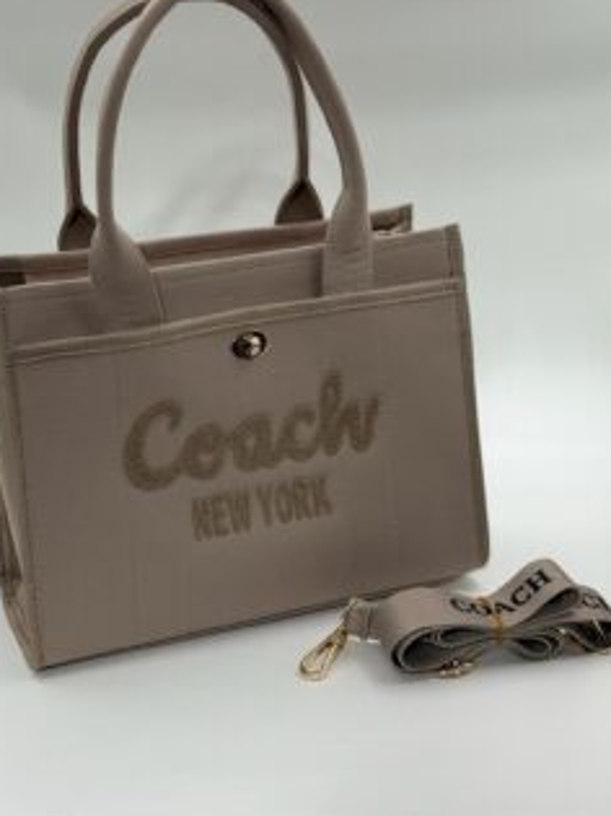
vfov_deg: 31.6
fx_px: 1437
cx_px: 228
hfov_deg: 23.9
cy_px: 313
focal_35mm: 61
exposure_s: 1/1085
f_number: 1.78
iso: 80
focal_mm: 6.76
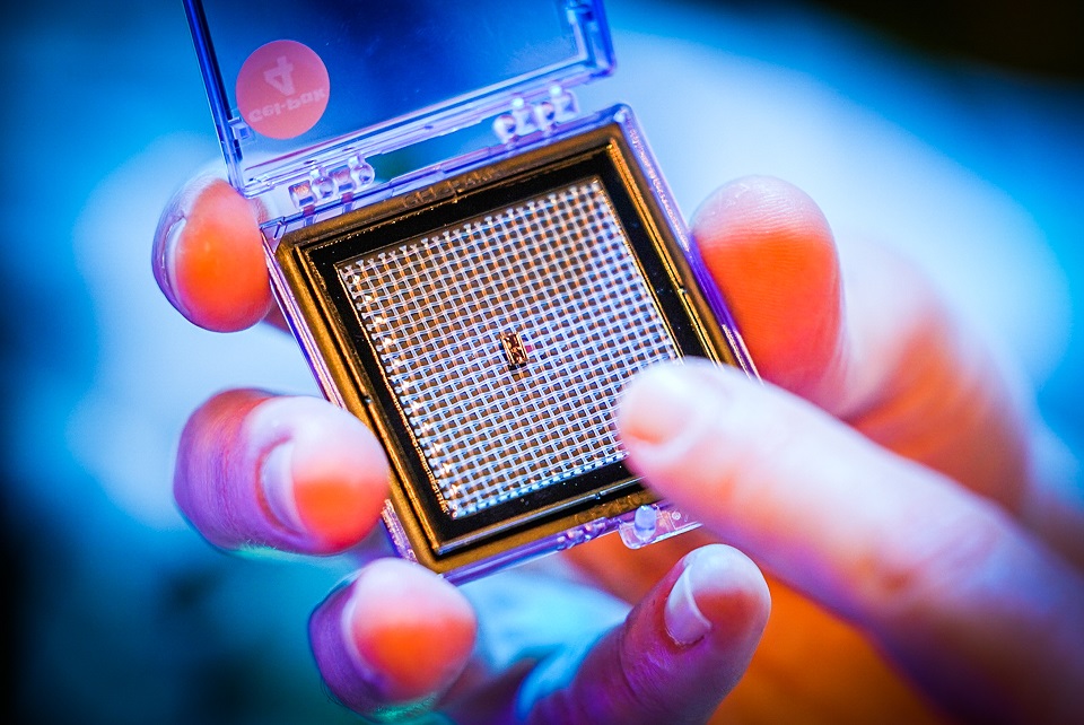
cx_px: 542
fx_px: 9041
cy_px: 362
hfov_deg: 6.9
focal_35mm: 300
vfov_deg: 4.6
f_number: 2.8
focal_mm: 200
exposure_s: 1/60
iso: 800
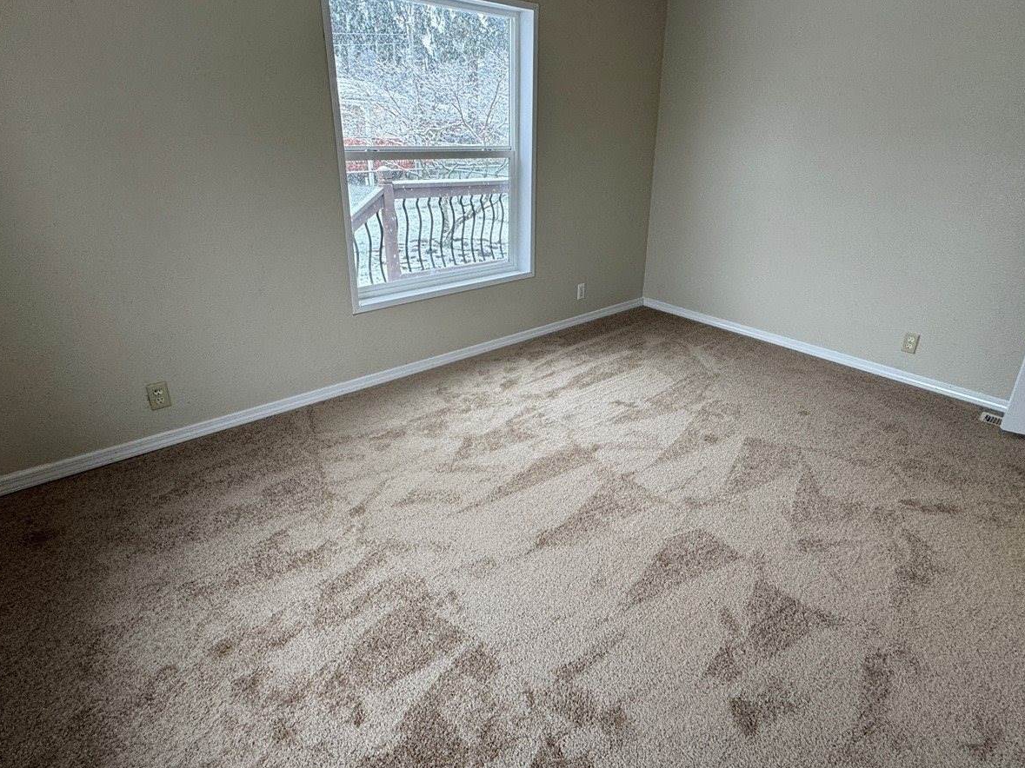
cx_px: 546
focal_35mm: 19
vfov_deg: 68.4
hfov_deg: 84.6
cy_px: 339
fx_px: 563
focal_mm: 2.22
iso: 160
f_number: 2.2
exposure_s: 1/120
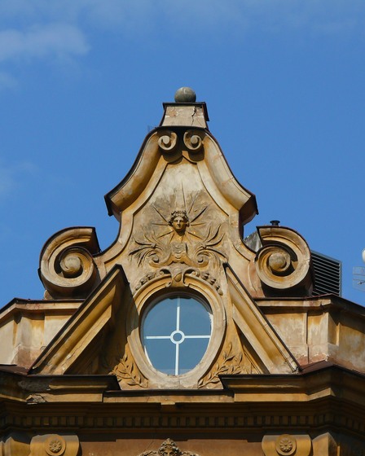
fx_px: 3848
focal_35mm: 285
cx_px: 201
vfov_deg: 6.8
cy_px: 228
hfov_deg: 5.4
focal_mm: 46.2
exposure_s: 1/250
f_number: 5.6
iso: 100
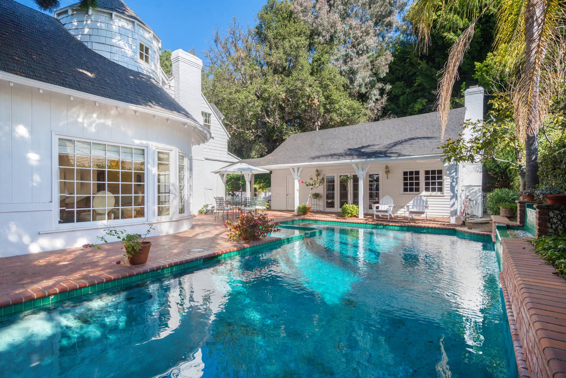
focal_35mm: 18
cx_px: 283
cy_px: 189
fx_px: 283
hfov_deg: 90.0
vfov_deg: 67.4
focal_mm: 18
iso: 160
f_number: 8
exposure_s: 1/320
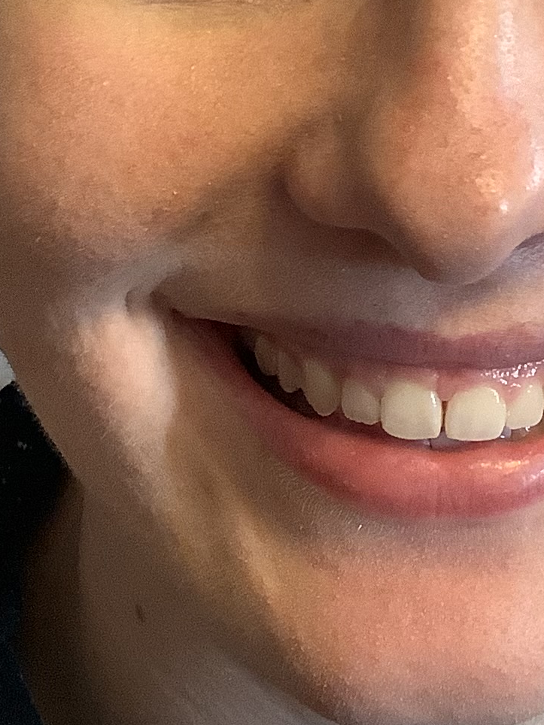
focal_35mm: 105
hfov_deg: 14.0
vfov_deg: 18.2
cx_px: 441
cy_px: -26
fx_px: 2200
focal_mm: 3.3
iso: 250
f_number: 2.4
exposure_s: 1/40
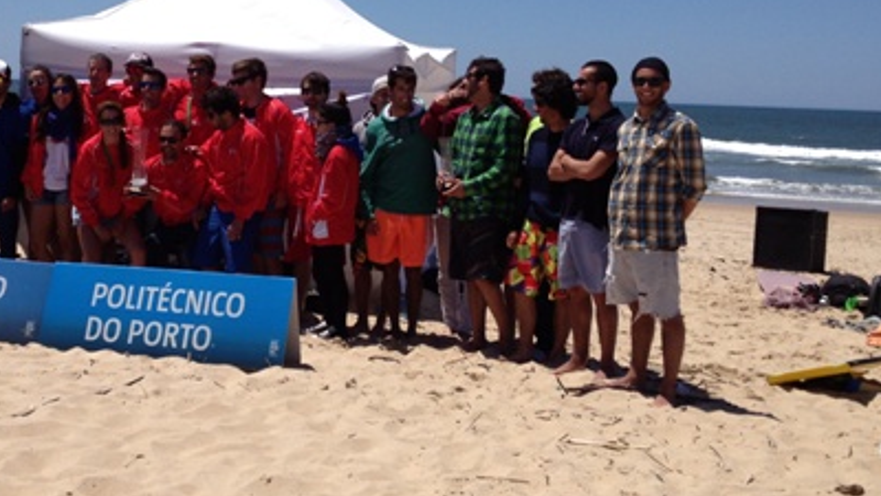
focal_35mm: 61
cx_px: 289
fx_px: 1425
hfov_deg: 34.0
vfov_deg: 19.6
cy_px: 130
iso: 50
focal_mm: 4.28
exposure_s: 1/2762
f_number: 2.4
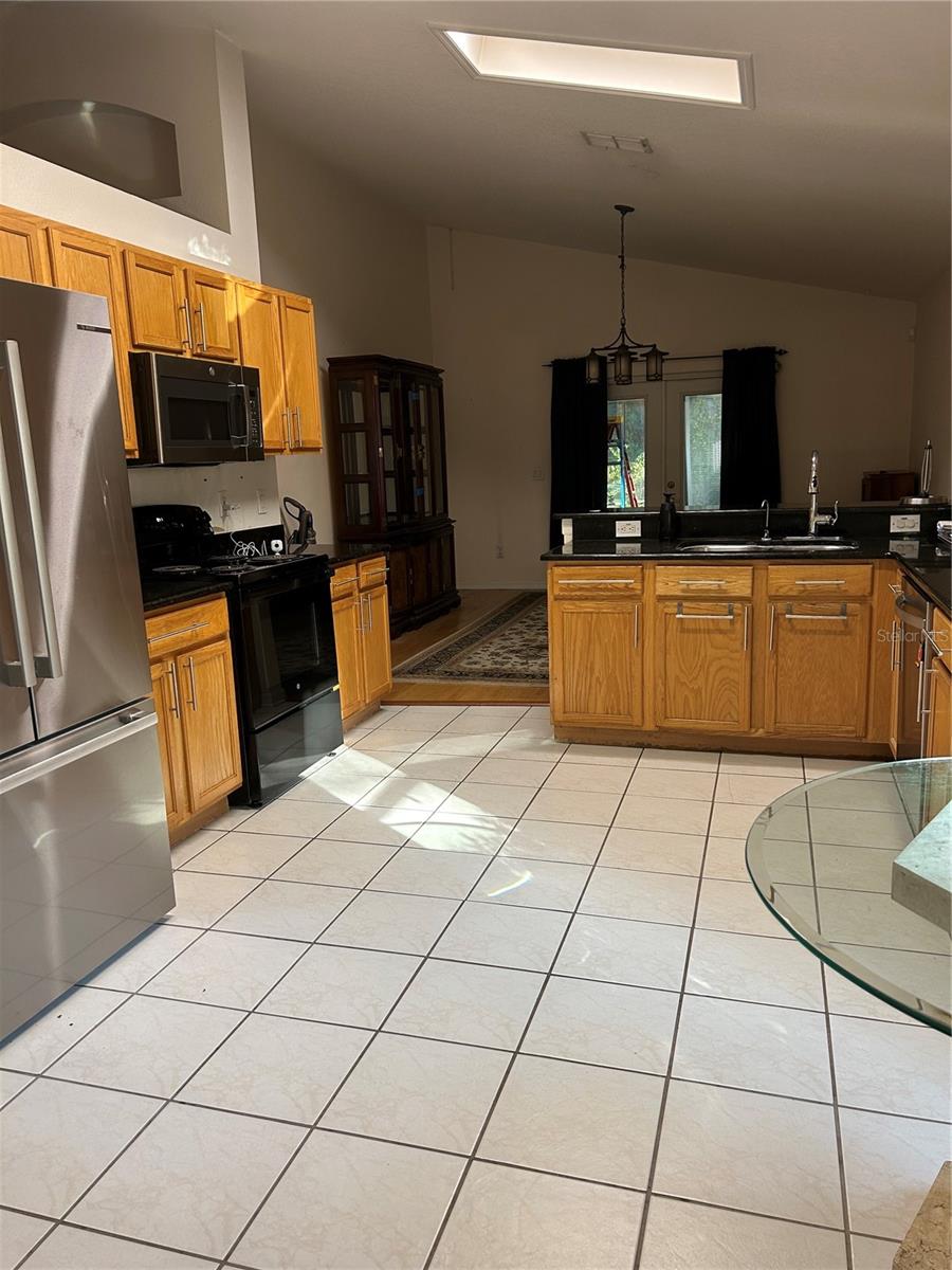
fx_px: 953
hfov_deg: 53.1
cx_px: 476
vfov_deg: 67.3
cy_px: 635
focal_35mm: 26
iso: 125
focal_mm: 5.7
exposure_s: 1/120
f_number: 1.5
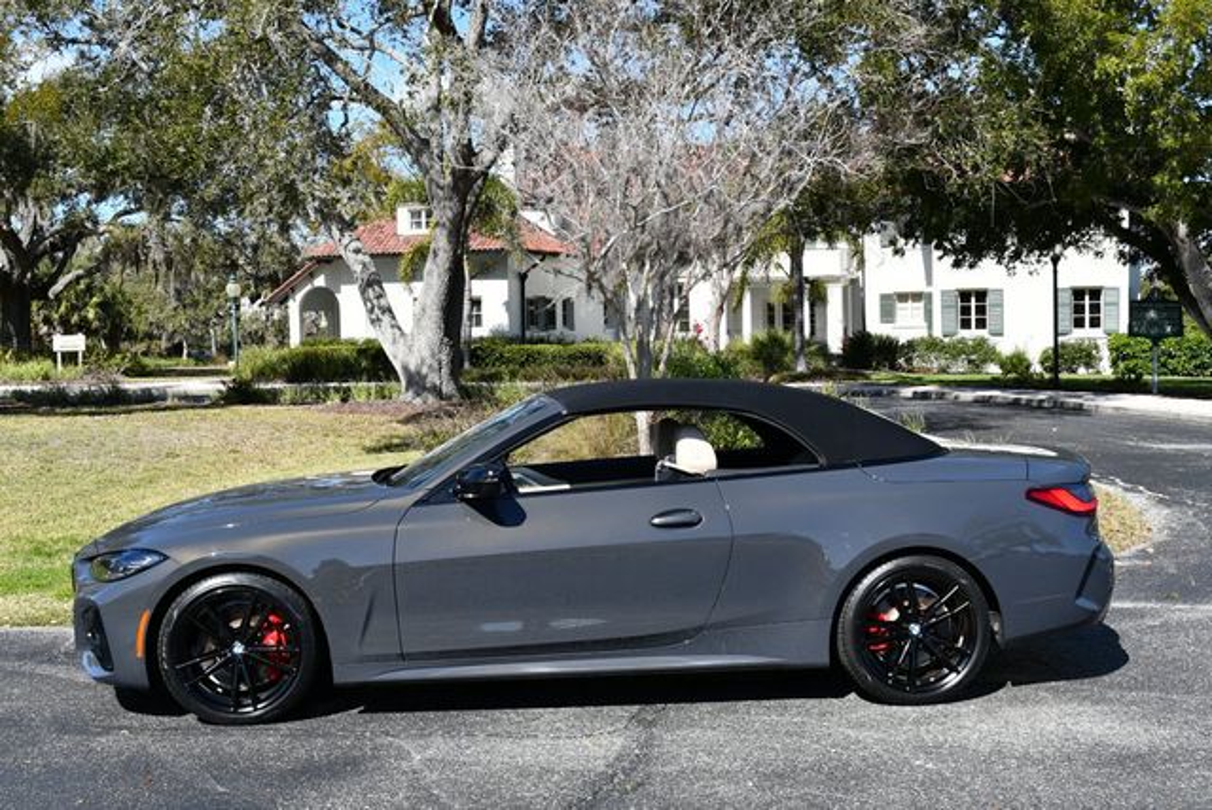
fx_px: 1483
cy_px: 405
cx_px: 606
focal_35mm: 44
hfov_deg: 44.5
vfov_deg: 30.6
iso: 100
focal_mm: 22
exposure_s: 1/250
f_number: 8
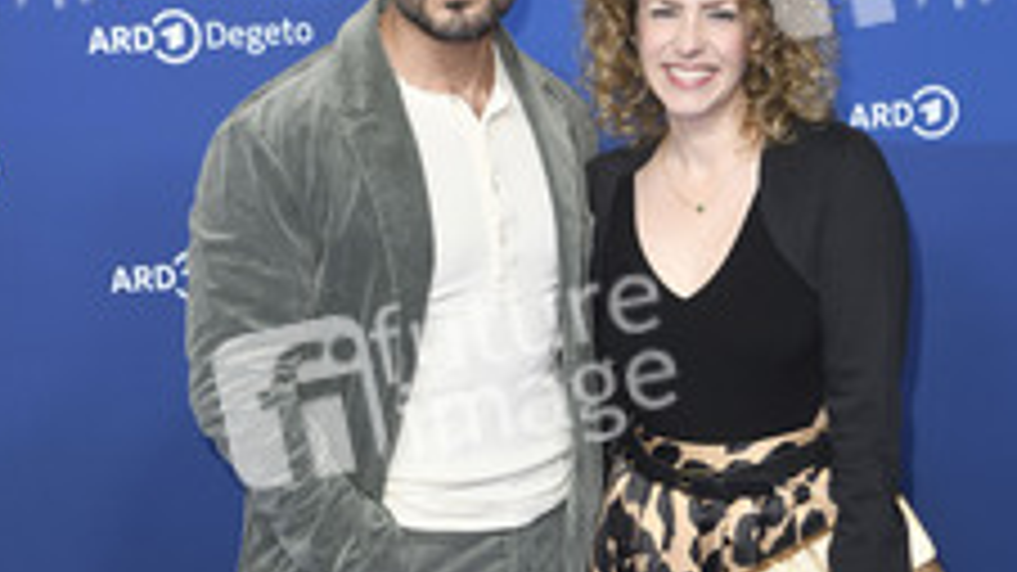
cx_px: 576
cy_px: 608
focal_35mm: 111
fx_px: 2993
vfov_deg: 10.8
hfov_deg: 19.3
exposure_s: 1/320
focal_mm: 60
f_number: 4
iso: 800
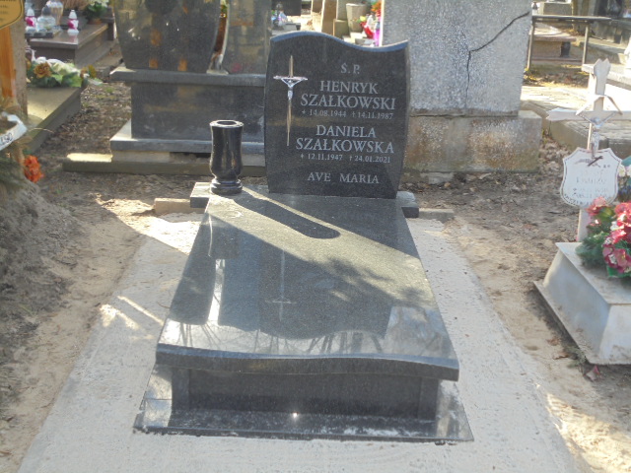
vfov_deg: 29.7
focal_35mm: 49
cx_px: 316
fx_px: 893
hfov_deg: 38.9
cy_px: 236
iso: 100
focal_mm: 8.9
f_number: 4.8
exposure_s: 1/60
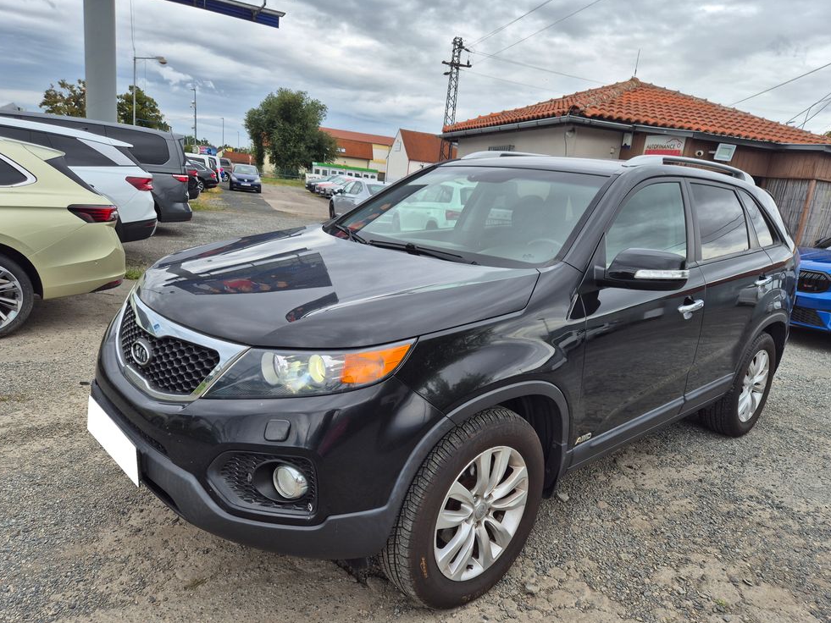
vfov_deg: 56.8
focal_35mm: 24
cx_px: 427
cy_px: 322
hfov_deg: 71.6
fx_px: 576
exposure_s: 1/686
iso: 25
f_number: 1.8
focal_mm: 5.4
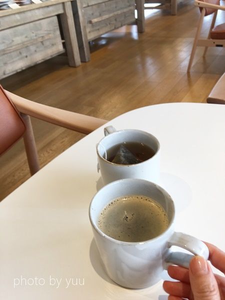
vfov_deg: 61.7
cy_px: 150
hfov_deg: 48.2
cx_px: 112
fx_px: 251
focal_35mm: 29
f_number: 2.2
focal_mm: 4.15
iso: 25
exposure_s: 1/60
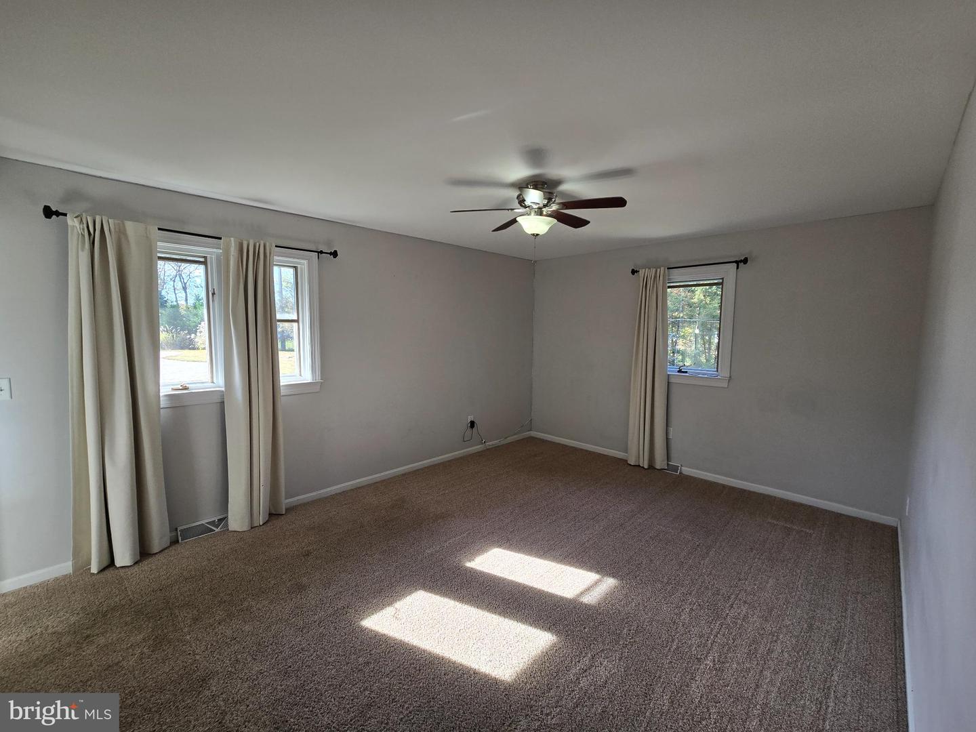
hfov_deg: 106.2
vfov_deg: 89.9
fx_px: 367
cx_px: 488
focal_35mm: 13
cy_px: 366
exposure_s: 1/155
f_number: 2.2
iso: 50
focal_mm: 2.2
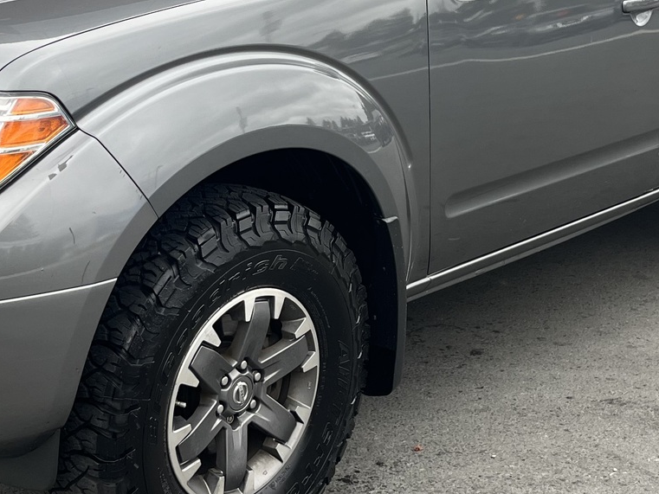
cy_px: 110
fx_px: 1333
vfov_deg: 20.8
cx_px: 272
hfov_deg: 27.7
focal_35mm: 70
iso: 50
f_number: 1.6
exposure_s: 1/121
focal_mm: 5.1
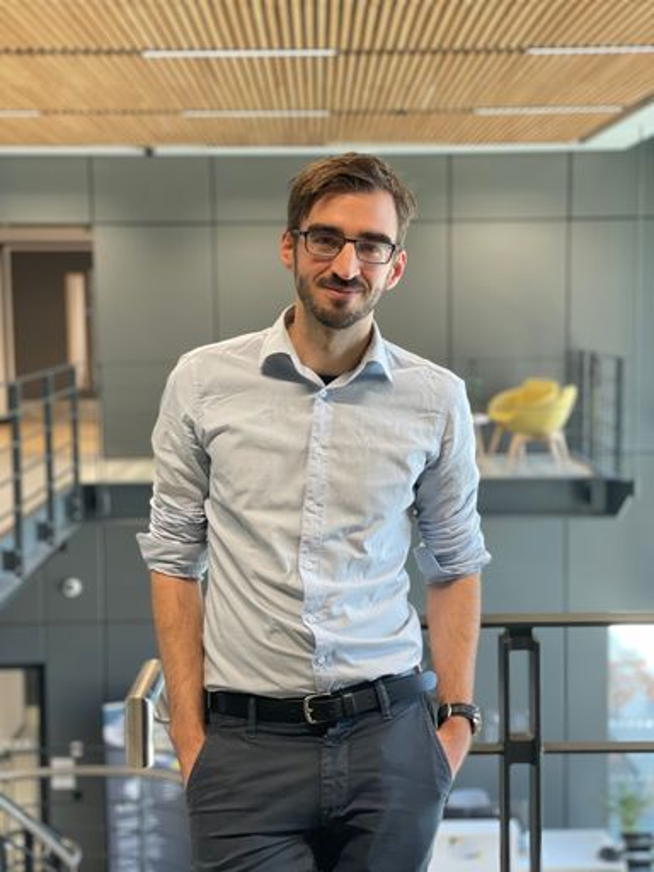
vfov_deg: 36.8
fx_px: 1310
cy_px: 436
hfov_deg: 28.0
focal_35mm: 52
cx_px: 327
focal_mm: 6
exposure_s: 1/100
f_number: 2
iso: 160
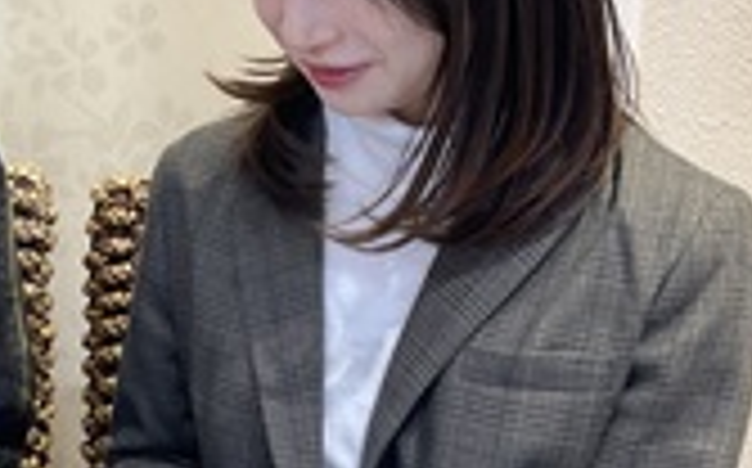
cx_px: -9
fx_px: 1699
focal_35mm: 83
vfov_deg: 15.7
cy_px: 155
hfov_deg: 23.8
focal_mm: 3
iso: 50
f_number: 1.8
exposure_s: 1/50
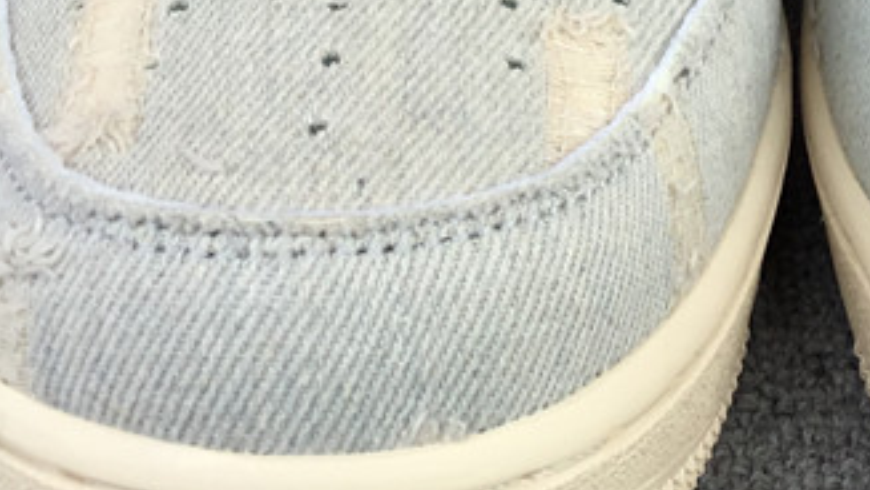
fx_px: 2146
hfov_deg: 22.4
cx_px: 761
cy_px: -95
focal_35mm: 93
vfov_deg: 12.7
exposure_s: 1/307
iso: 25
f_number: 2.4
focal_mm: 3.3
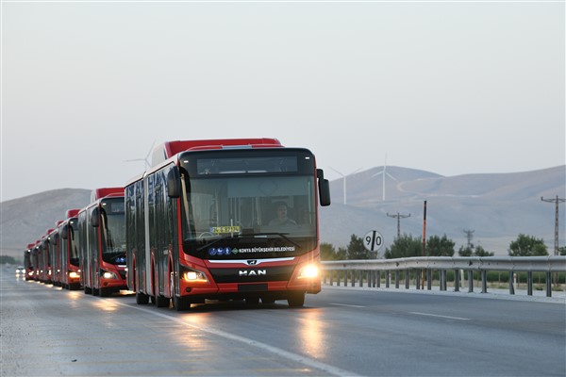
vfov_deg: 7.4
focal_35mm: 185
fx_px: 2908
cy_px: 188
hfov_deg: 11.1
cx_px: 283
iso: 1250
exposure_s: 1/250
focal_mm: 185
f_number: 5.6
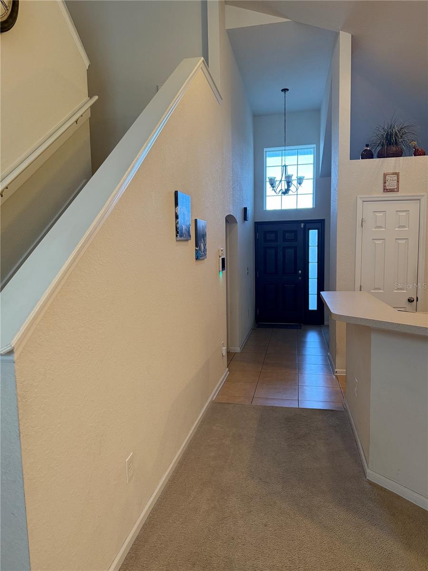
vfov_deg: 71.6
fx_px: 396
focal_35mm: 24
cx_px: 214
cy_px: 286
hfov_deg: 56.8
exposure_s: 1/120
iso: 400
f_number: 1.78
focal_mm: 6.76
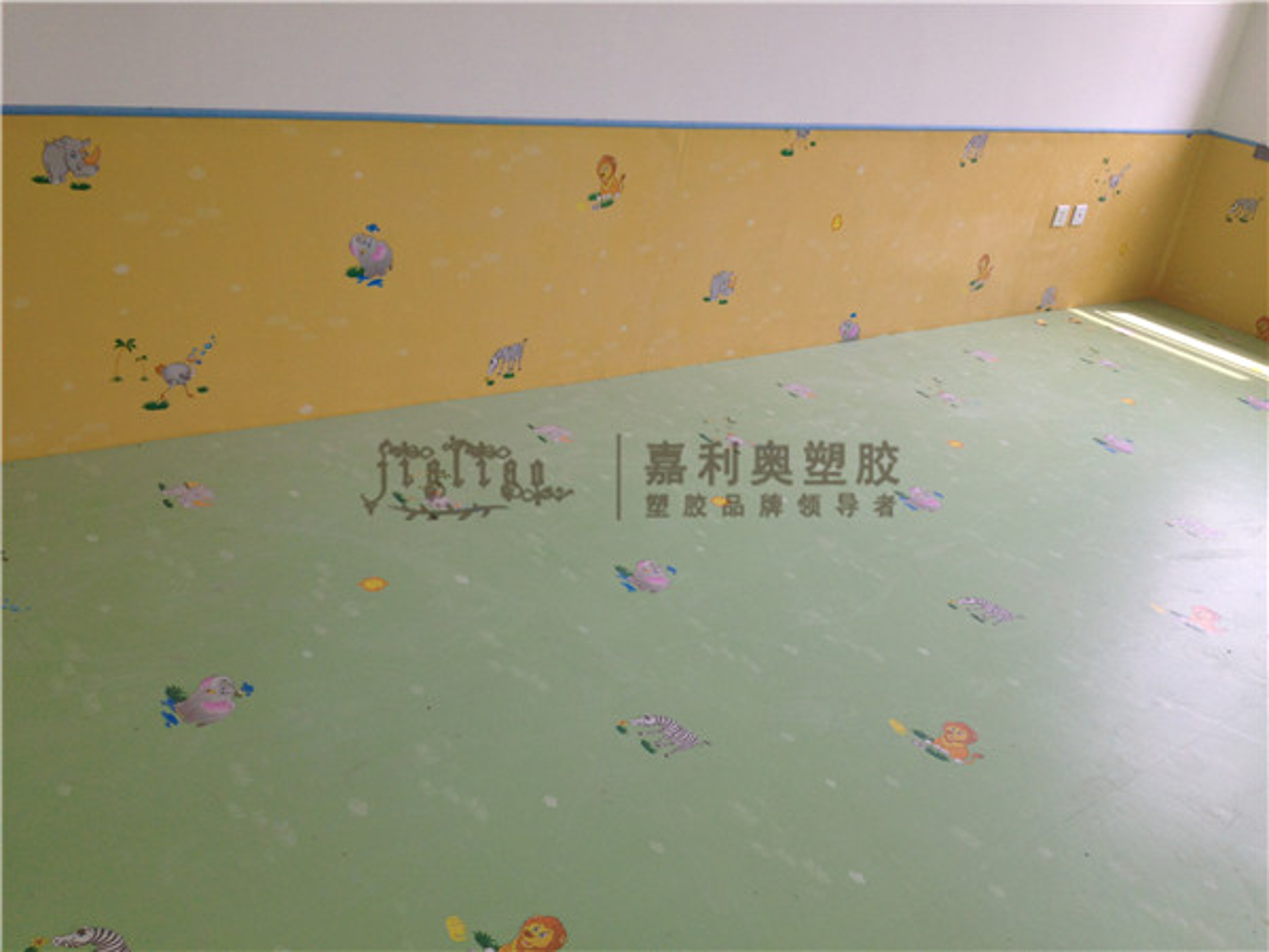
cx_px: 634
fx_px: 1283
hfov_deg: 52.6
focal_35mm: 35
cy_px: 476
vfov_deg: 40.7
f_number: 2.4
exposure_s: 1/177
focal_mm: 4.28
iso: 64
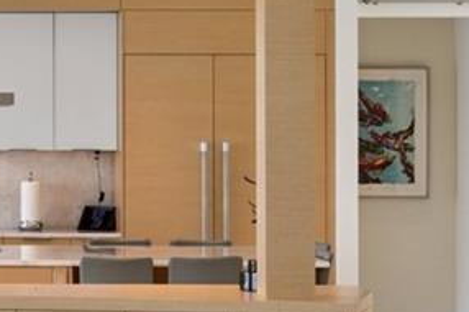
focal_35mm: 129
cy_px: -12
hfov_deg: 15.4
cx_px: -79
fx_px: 1679
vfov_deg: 10.5
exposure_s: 1/40
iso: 400
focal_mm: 36
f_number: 11
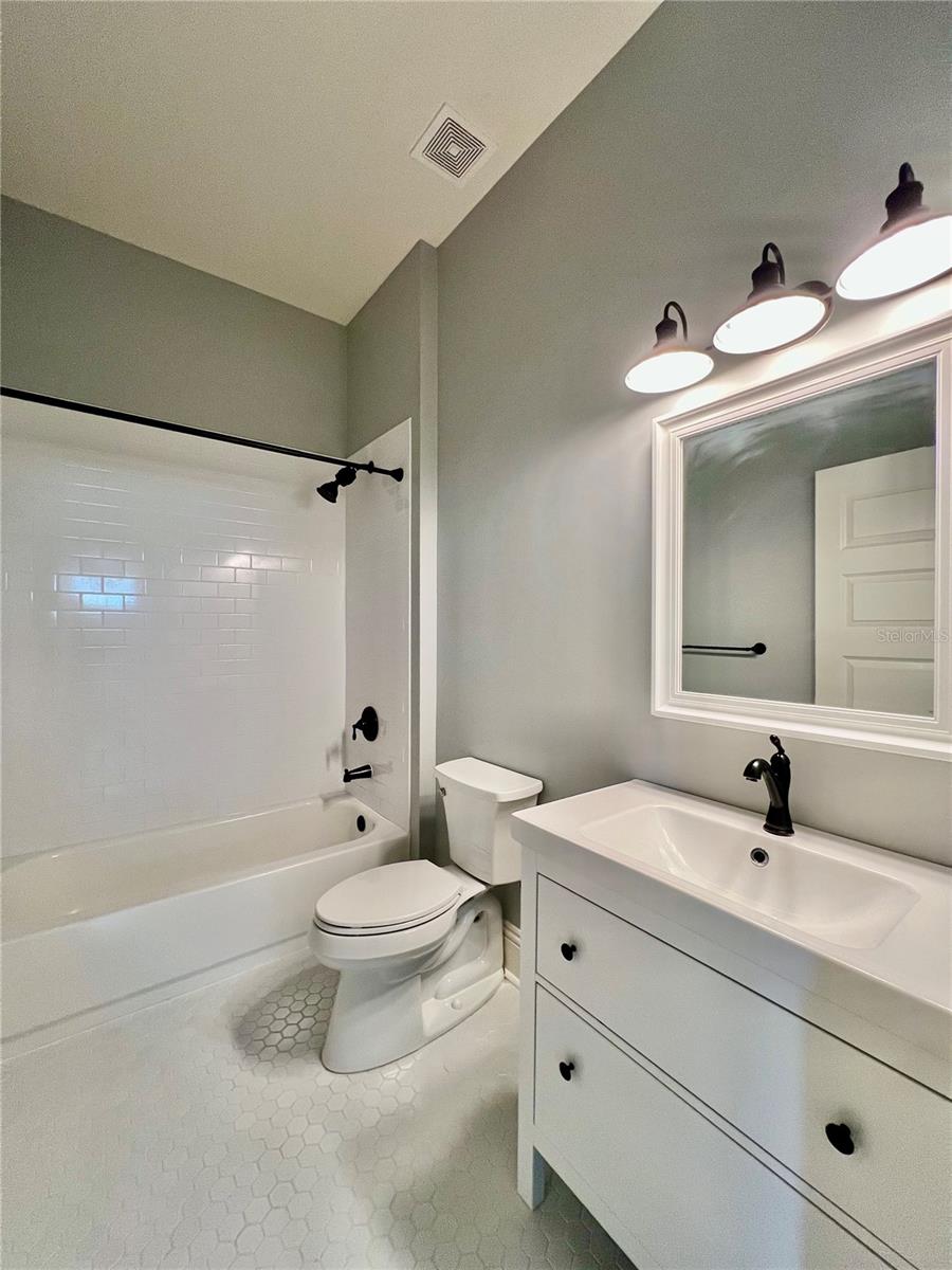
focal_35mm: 13
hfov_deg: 89.9
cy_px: 635
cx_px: 476
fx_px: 477
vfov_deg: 106.2
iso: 200
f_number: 1.8
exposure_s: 1/120
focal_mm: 1.57
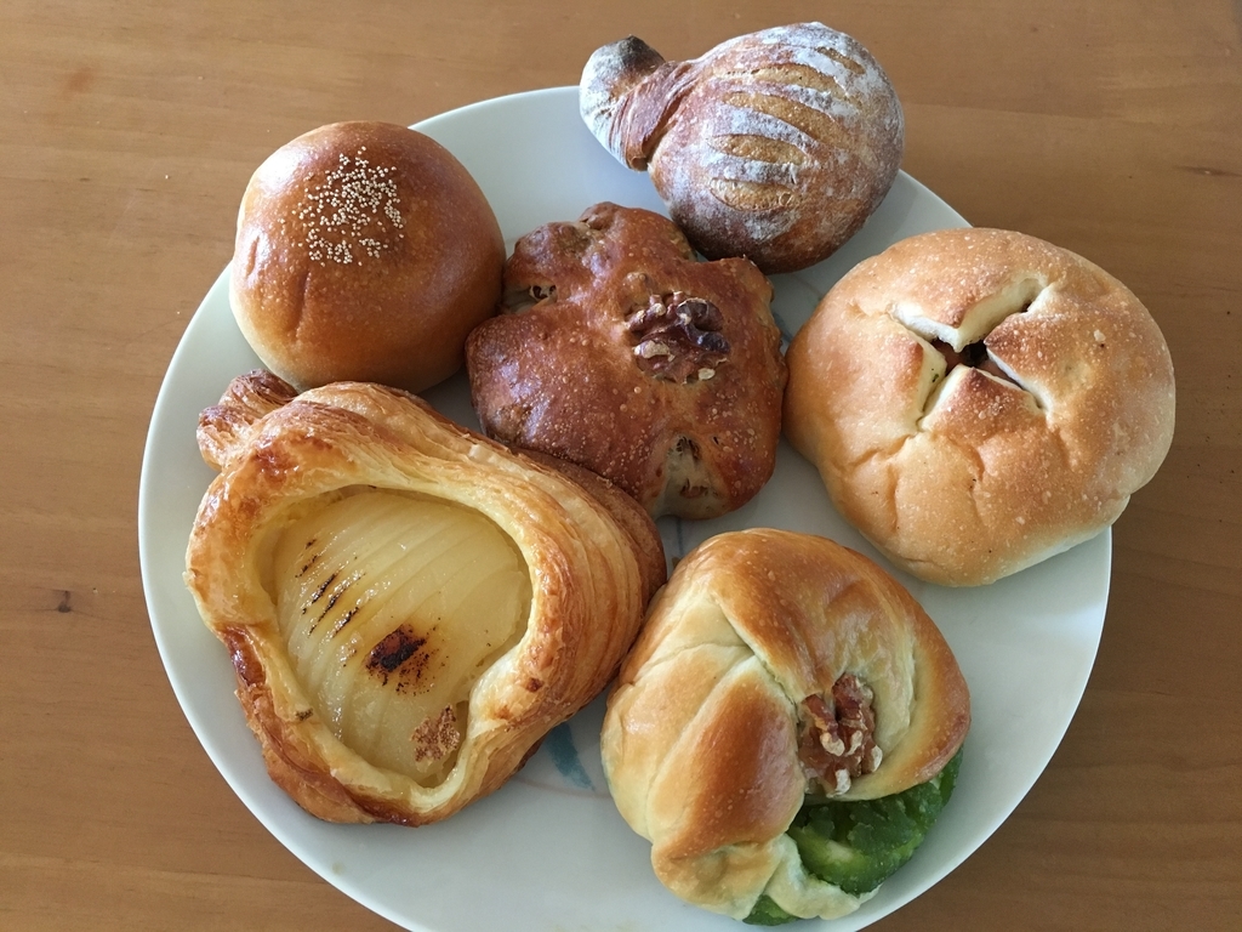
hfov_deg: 61.7
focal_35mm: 29
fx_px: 1041
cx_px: 621
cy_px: 466
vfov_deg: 48.2
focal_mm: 4.15
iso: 125
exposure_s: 1/30
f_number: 2.2
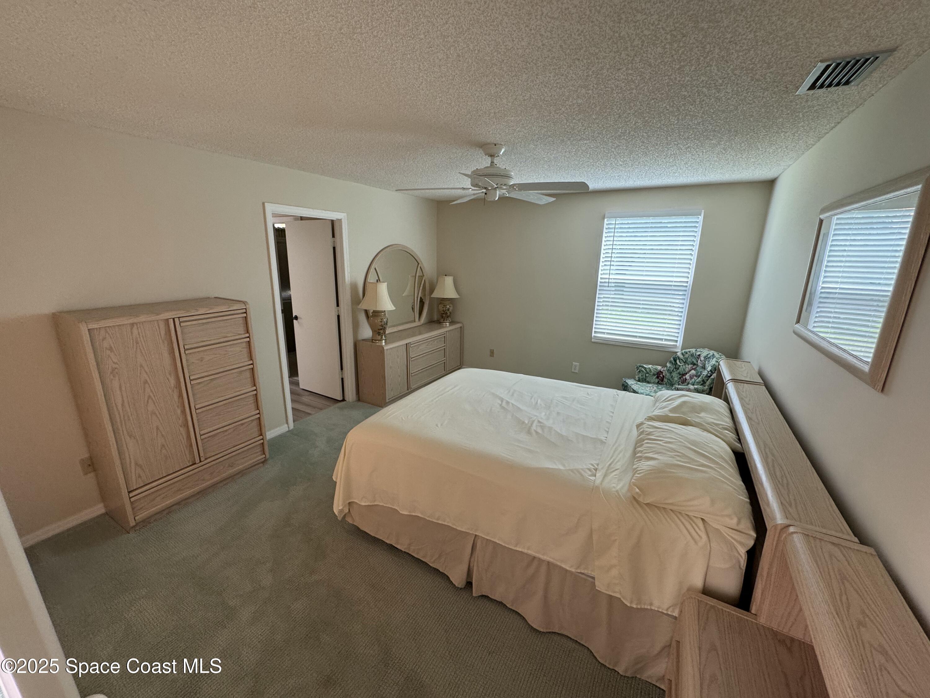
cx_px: 465
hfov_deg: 102.1
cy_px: 349
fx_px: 376
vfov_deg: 85.7
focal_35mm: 14
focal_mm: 2.22
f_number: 2.2
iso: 200
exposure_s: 1/120
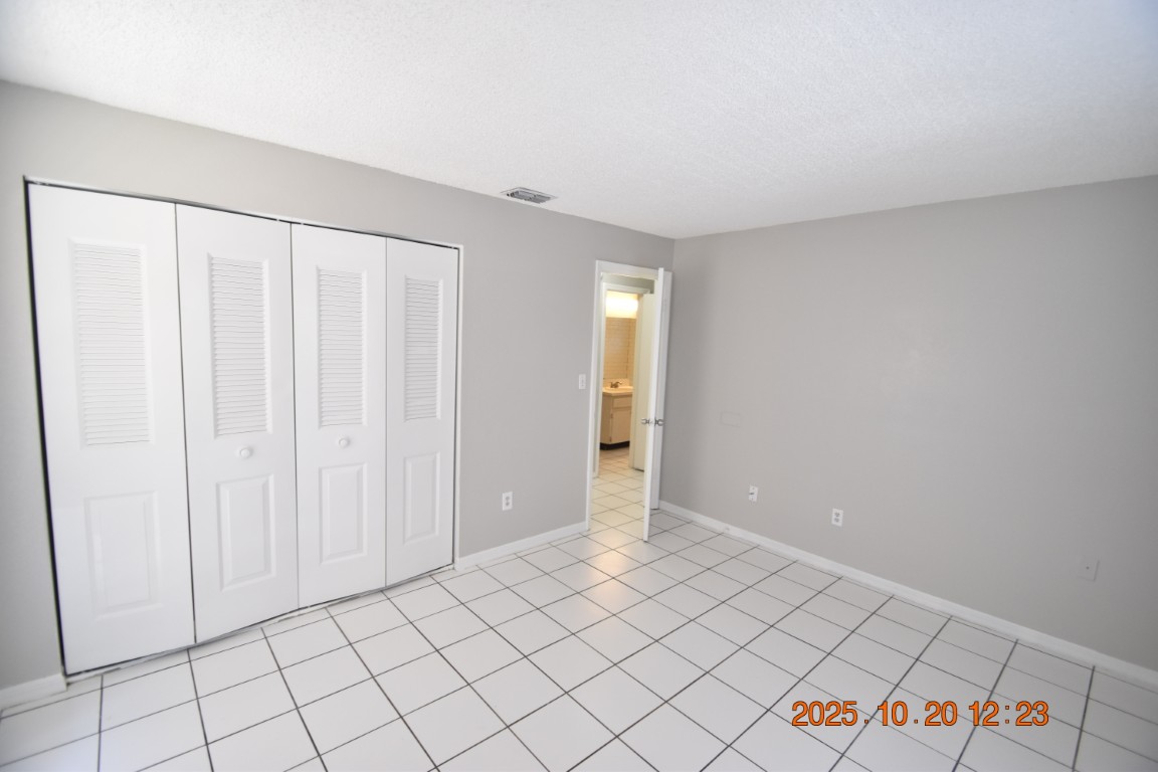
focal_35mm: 15
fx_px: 482
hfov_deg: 100.4
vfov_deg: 77.3
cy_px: 386
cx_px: 579
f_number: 3.5
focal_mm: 10
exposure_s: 1/60
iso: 800
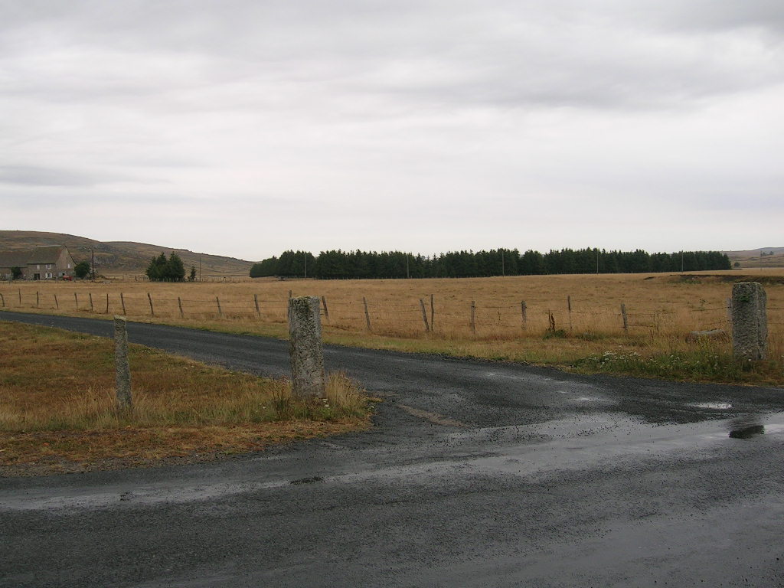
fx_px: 793
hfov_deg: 52.6
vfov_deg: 40.7
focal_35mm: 35
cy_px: 294
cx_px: 392
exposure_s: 1/190
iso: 50
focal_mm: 5.4
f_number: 4.8
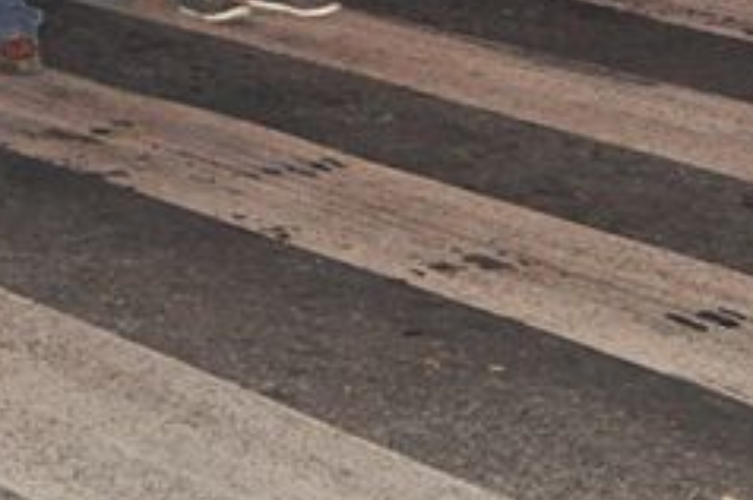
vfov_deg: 8.8
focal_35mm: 150
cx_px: 497
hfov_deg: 13.7
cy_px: -340
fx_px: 3133
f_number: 5
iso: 2000
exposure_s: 1/60
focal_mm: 28
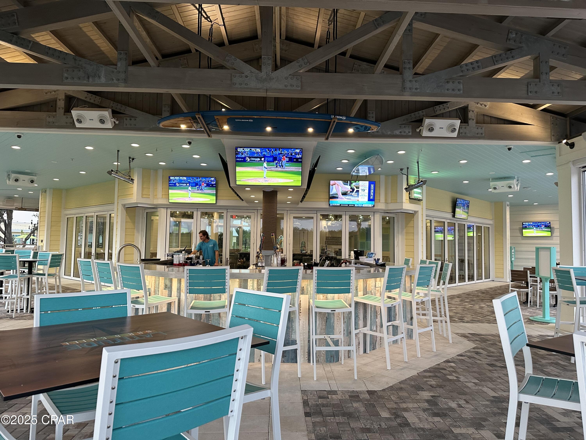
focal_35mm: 24
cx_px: 293
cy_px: 220
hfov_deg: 71.6
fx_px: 406
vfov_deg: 56.8
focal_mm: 6.86
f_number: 1.78
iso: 320
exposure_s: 1/60
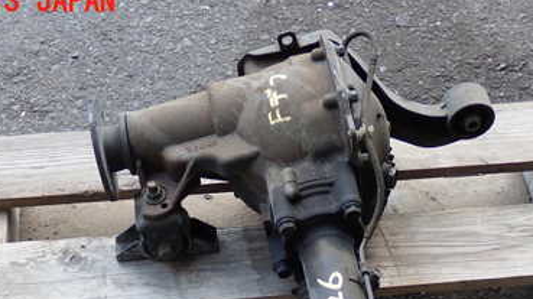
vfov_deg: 15.1
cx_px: 286
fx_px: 1102
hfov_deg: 27.2
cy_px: 309
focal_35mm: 78
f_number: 2.9
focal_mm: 7.84
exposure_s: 1/80
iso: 160
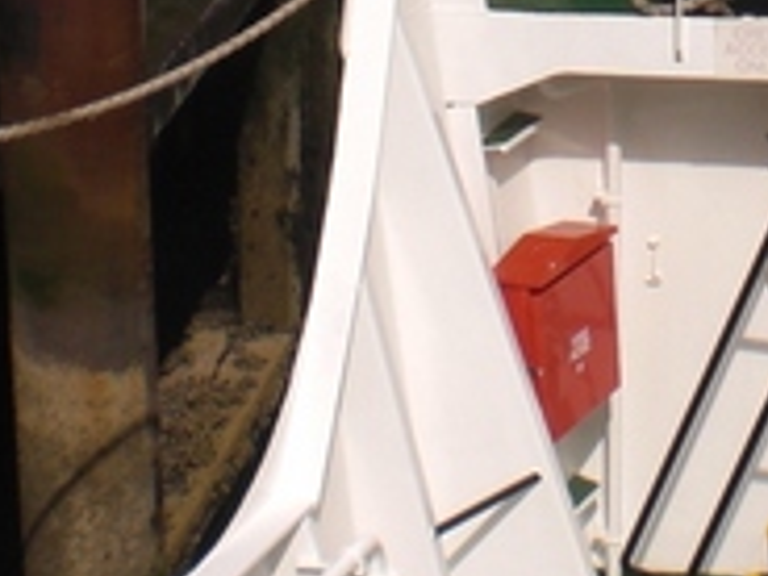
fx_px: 3661
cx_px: 543
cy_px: -234
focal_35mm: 165
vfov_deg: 8.8
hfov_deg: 12.0
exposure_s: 1/640
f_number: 4.4
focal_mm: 6.3
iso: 50
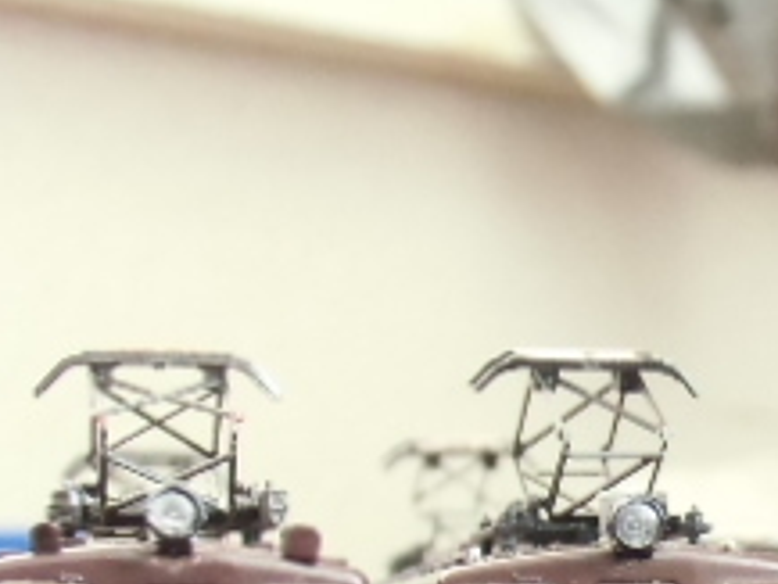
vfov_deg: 12.6
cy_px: 853
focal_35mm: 112
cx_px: 968
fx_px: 2519
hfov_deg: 16.7
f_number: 3.9
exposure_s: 1/10
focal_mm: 6.67
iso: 800
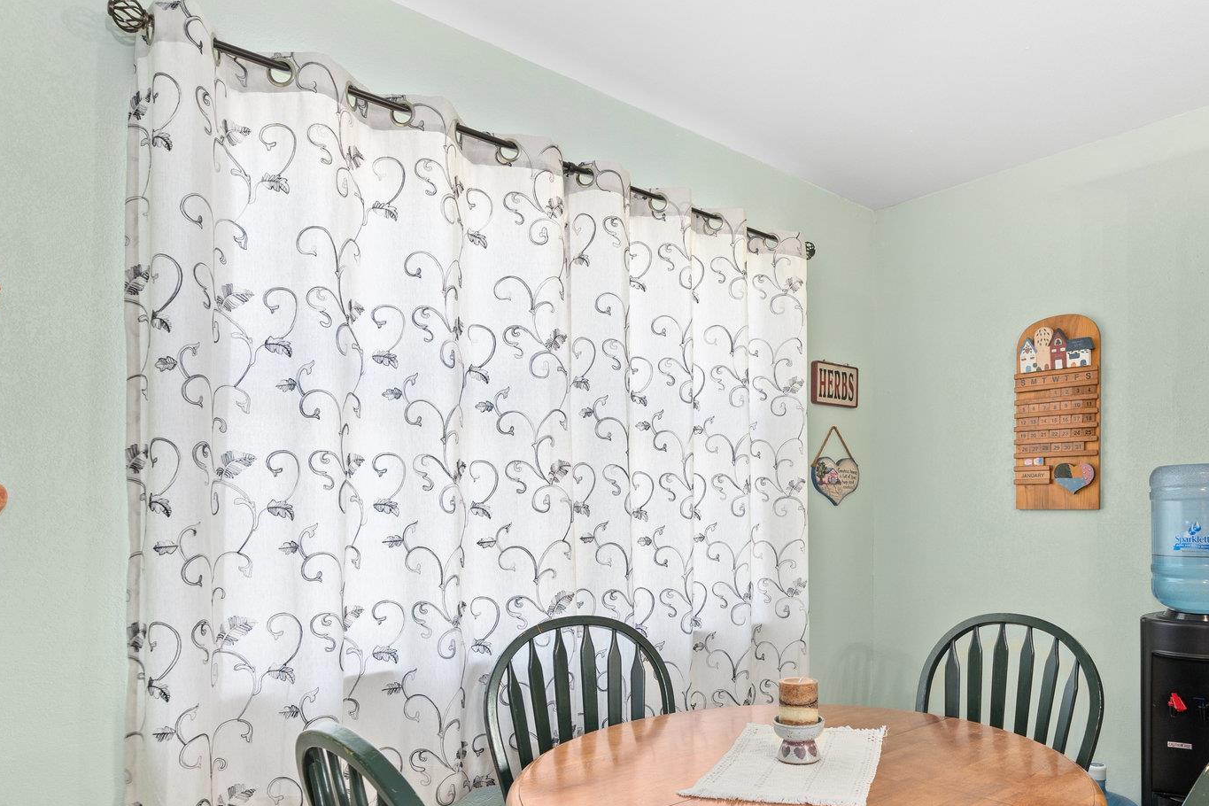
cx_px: 771
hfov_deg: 72.3
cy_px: 533
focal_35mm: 24
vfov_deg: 52.2
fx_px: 806
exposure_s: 1/1.67
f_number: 7.1
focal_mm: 16
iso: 320
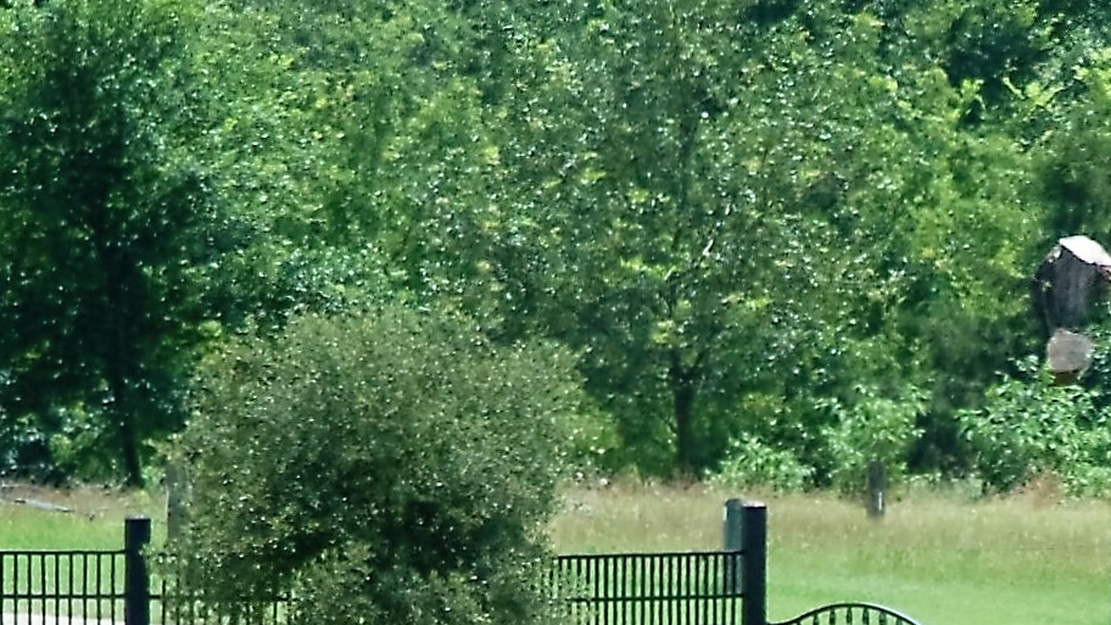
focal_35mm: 1026
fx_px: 30225
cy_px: 832
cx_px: 1070
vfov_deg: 1.2
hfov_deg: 2.1
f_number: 5
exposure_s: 1/1600
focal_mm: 200
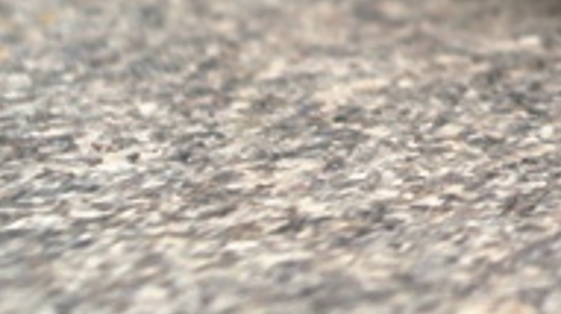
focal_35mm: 190
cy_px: -126
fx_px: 2824
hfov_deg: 10.6
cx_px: 1054
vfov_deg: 6.3
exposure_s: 1/160
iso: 160
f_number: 4
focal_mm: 20
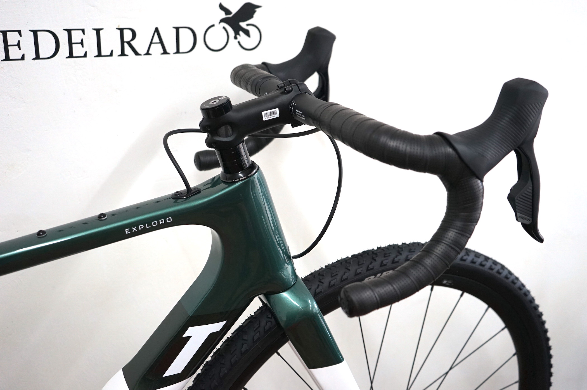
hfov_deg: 50.7
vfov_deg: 35.0
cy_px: 195
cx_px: 294
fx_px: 619
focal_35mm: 38
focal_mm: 38
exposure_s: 1/160
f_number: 4
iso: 1250
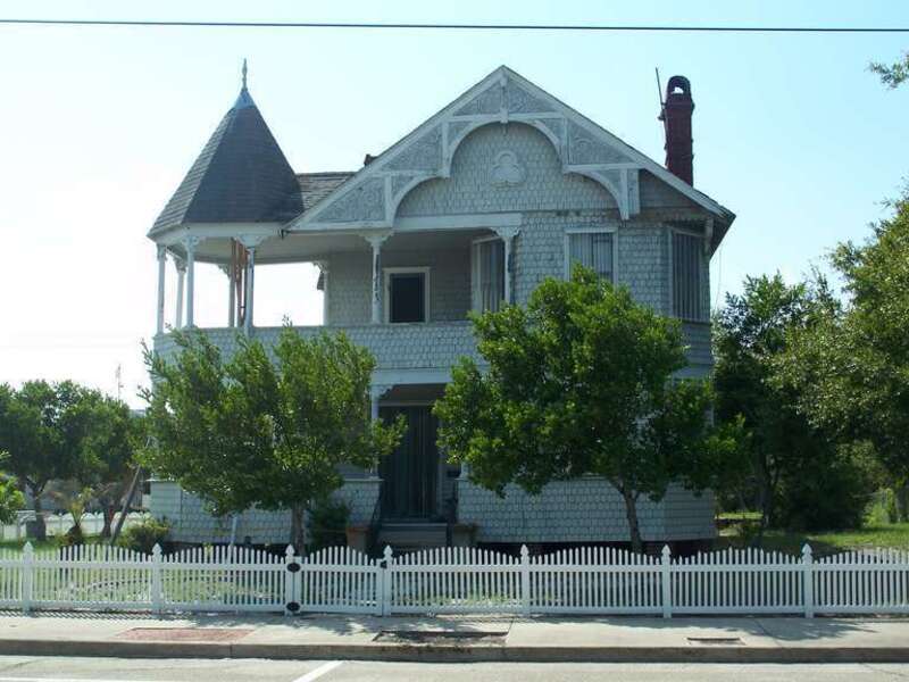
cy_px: 341
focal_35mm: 51
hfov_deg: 37.5
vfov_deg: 28.6
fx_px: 1339
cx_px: 454
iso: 64
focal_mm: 10.7
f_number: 4.5
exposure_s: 1/400
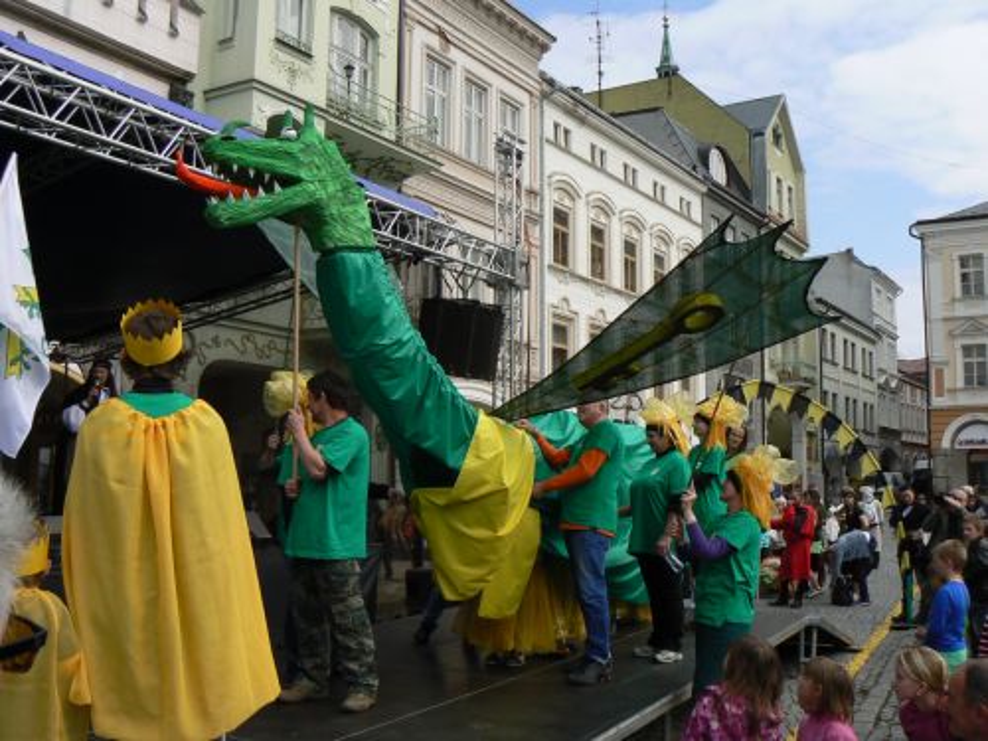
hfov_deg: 51.4
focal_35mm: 36
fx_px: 1028
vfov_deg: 39.7
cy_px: 370
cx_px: 494
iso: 80
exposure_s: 1/500
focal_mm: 6
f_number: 6.3
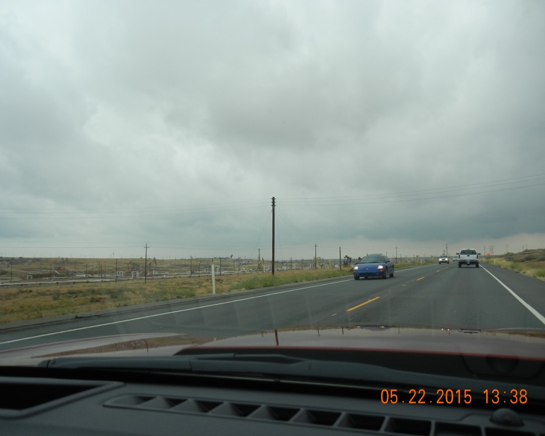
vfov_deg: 45.8
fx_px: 516
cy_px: 220
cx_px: 266
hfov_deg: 55.6
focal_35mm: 32
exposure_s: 1/830
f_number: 3.5
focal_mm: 5.4
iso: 160
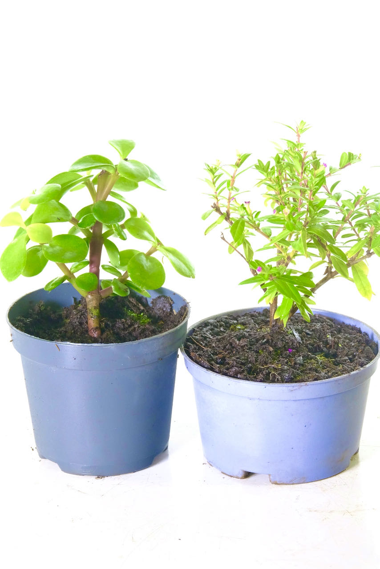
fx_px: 1946
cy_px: 284
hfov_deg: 11.2
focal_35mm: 123
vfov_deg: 16.6
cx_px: 190
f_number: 13
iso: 2500
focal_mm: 81.9
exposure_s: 1/25
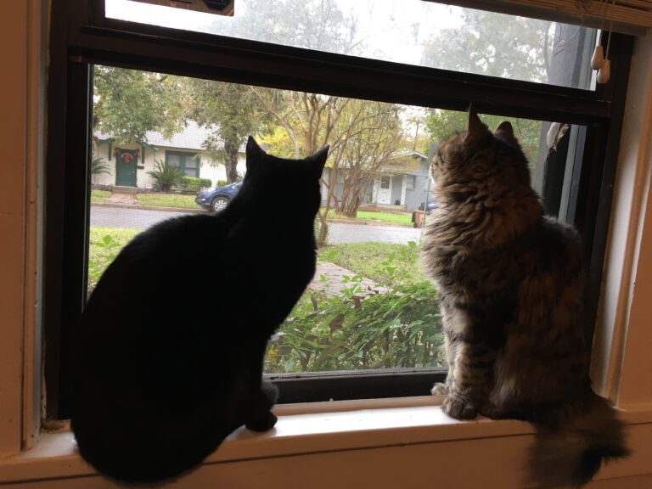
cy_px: 244
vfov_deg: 48.2
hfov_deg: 61.7
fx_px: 546
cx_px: 326
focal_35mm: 29
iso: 64
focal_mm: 4.15
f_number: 2.2
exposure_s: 1/30
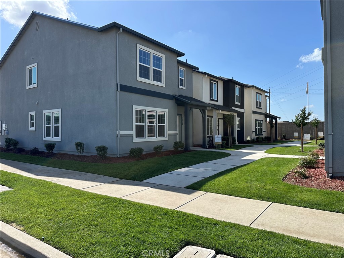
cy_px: 129
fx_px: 239
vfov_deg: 56.8
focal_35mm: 24
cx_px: 172
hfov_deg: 71.6
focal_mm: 6.86
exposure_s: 1/4184
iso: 80
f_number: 1.78
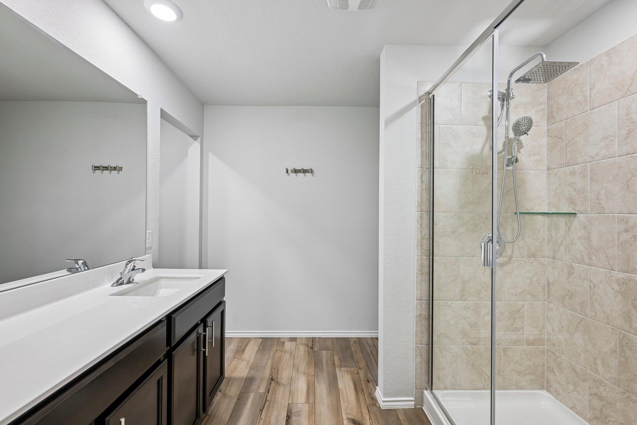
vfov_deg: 75.5
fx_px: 274
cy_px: 212
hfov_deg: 98.5
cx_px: 318
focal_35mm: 16
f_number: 6.7
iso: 280
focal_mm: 15.5
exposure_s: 1/15
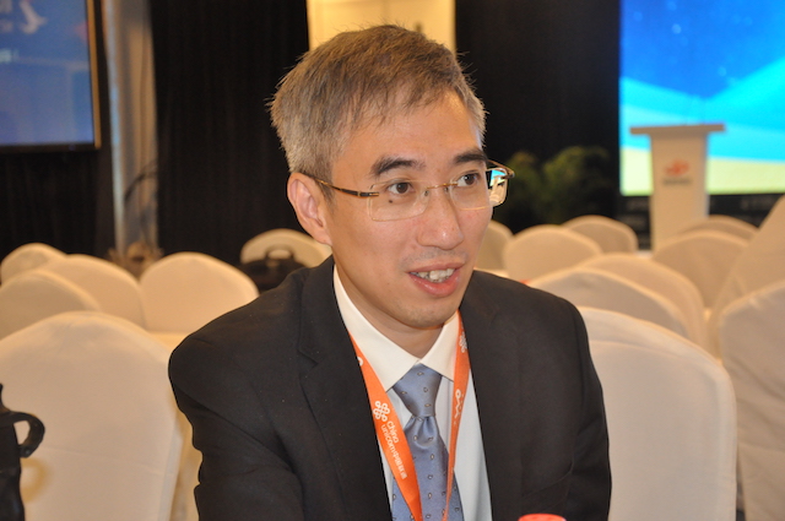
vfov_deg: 18.9
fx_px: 1568
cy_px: 260
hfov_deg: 28.1
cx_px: 392
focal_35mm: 72
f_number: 4.8
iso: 1600
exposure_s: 1/60
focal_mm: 48
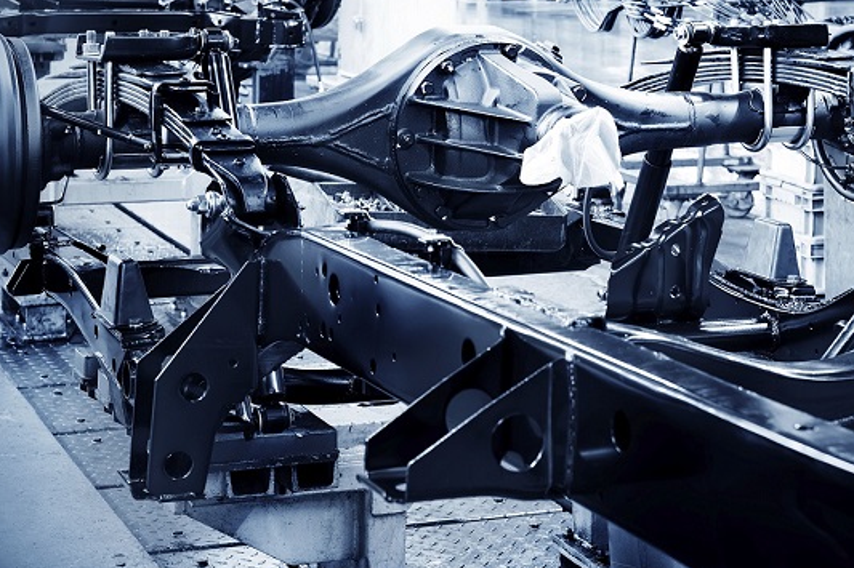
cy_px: 249
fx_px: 2182
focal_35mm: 92
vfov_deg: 14.9
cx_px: 484
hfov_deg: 22.1
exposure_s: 4
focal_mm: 70
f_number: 11
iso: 100
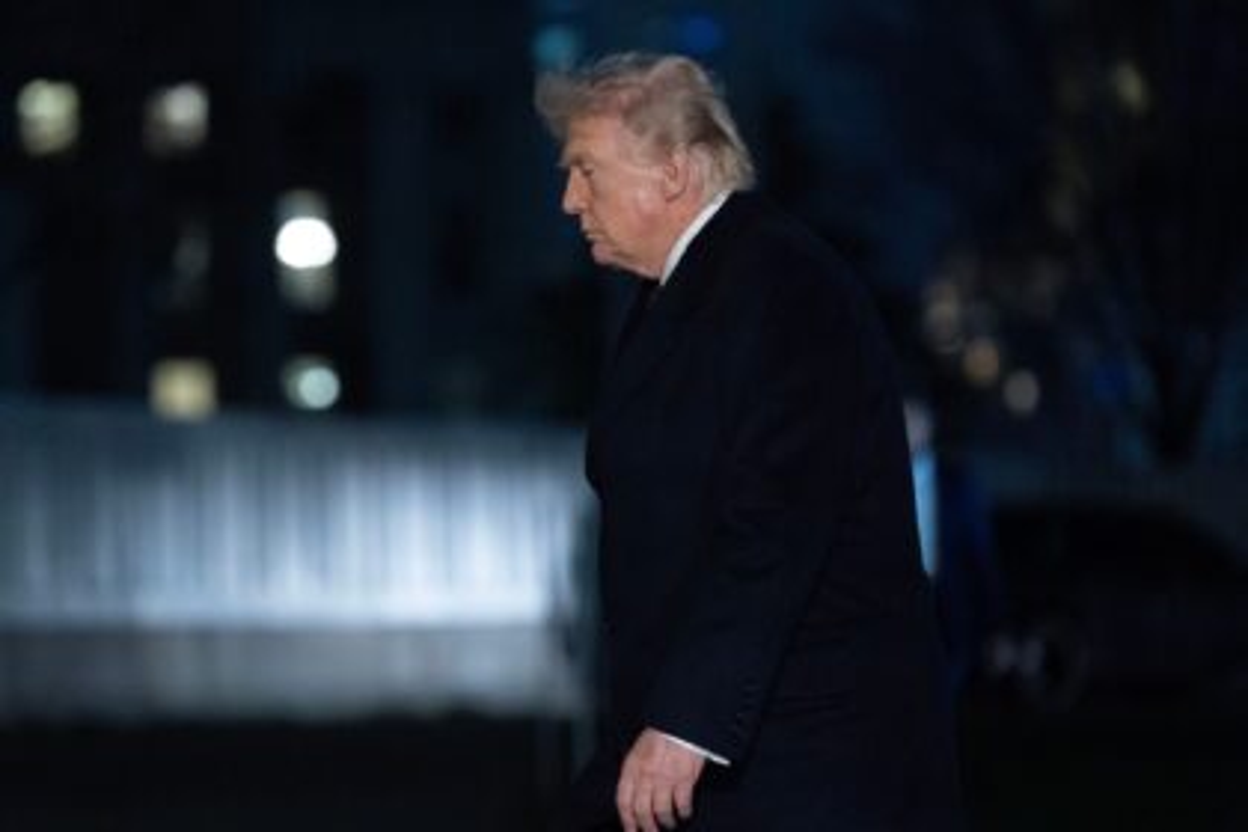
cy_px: 416
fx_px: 5512
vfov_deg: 8.6
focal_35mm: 159
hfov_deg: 12.9
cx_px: 624
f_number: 3.2
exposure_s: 1/200
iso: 10000
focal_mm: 159
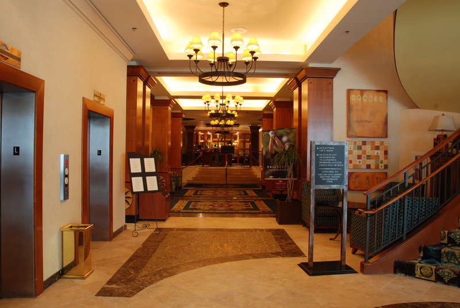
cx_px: 230
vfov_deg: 48.1
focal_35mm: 27
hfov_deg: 67.3
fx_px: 346
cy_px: 154
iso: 100
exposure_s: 1.6
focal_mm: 18
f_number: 11
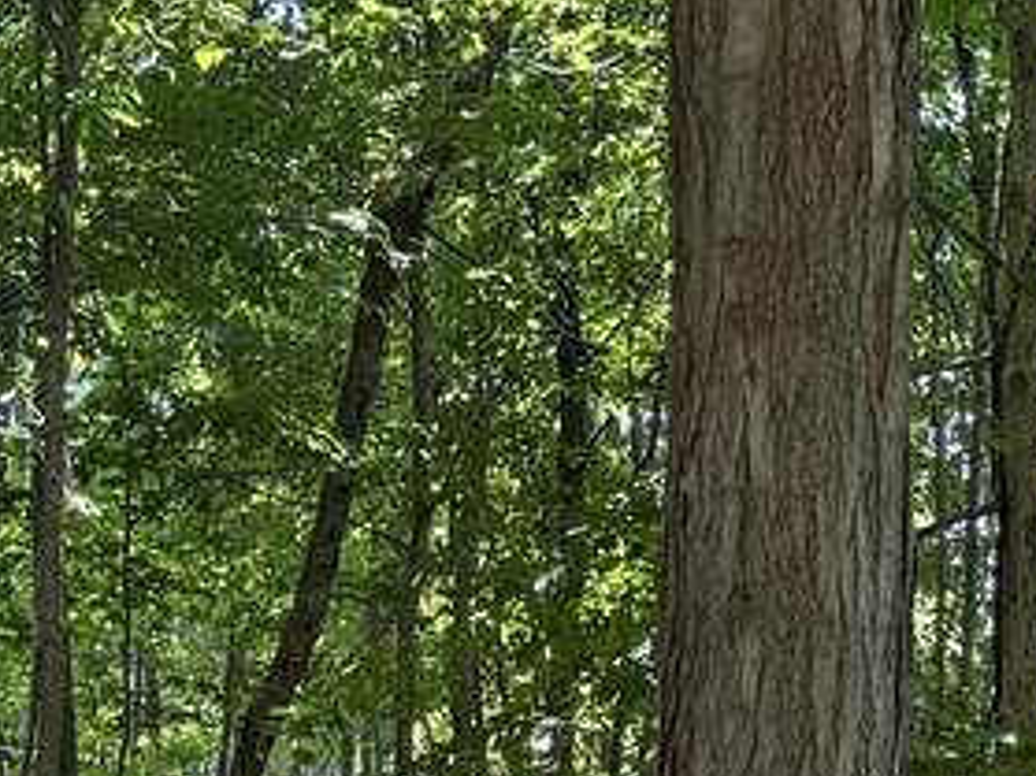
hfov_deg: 17.9
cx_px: 553
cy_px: 1006
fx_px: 3291
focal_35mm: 110
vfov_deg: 13.0
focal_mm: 6.76
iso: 200
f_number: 1.78
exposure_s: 1/237
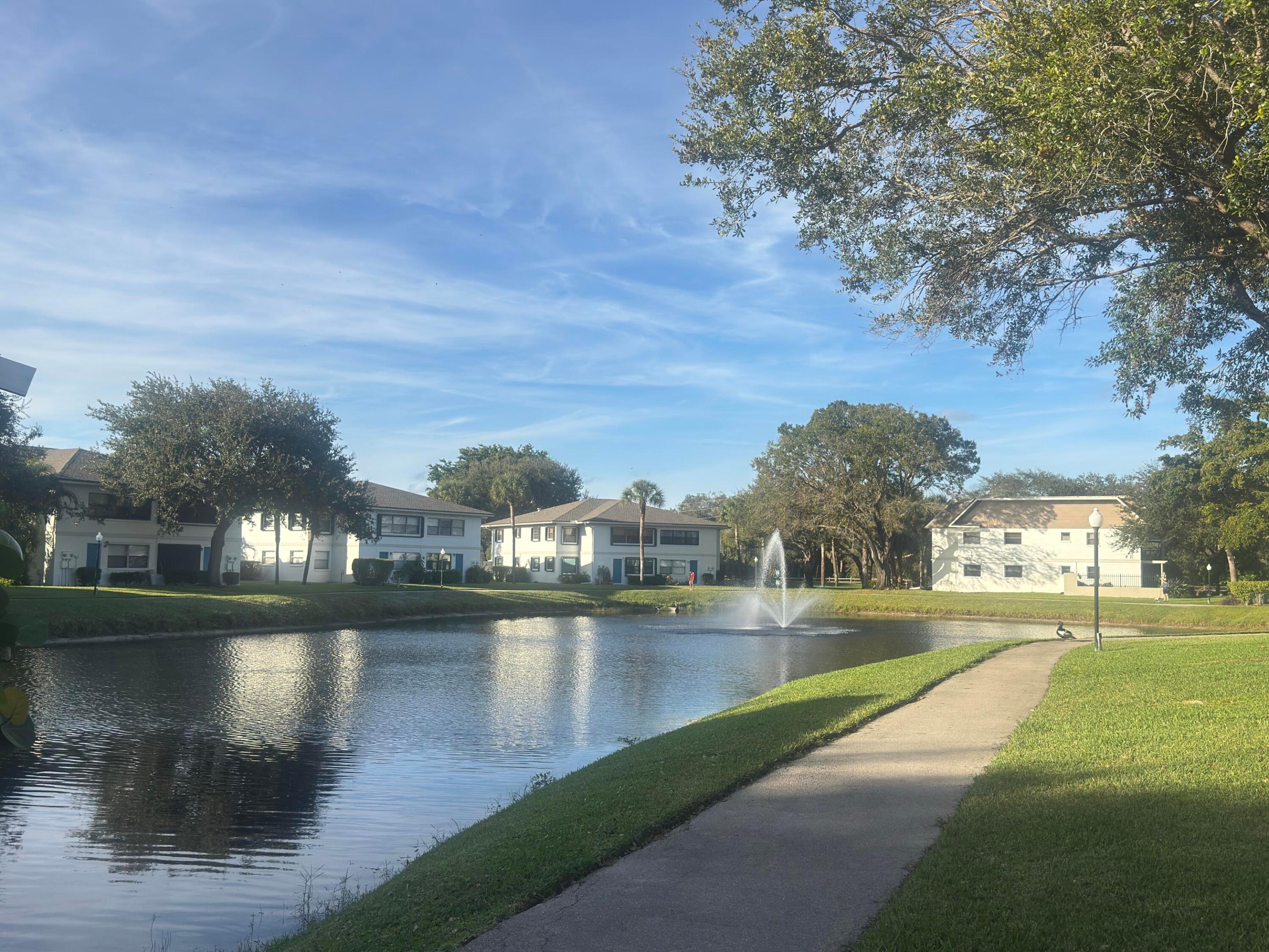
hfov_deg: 52.6
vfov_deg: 40.7
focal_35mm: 35
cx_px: 634
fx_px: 1283
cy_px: 476
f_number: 1.78
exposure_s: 1/4405
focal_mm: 6.76
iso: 100
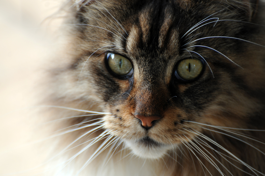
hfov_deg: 5.7
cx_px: 132
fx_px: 2647
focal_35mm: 360
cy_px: 88
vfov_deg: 3.8
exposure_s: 1/125
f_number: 5.3
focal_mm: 240
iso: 200
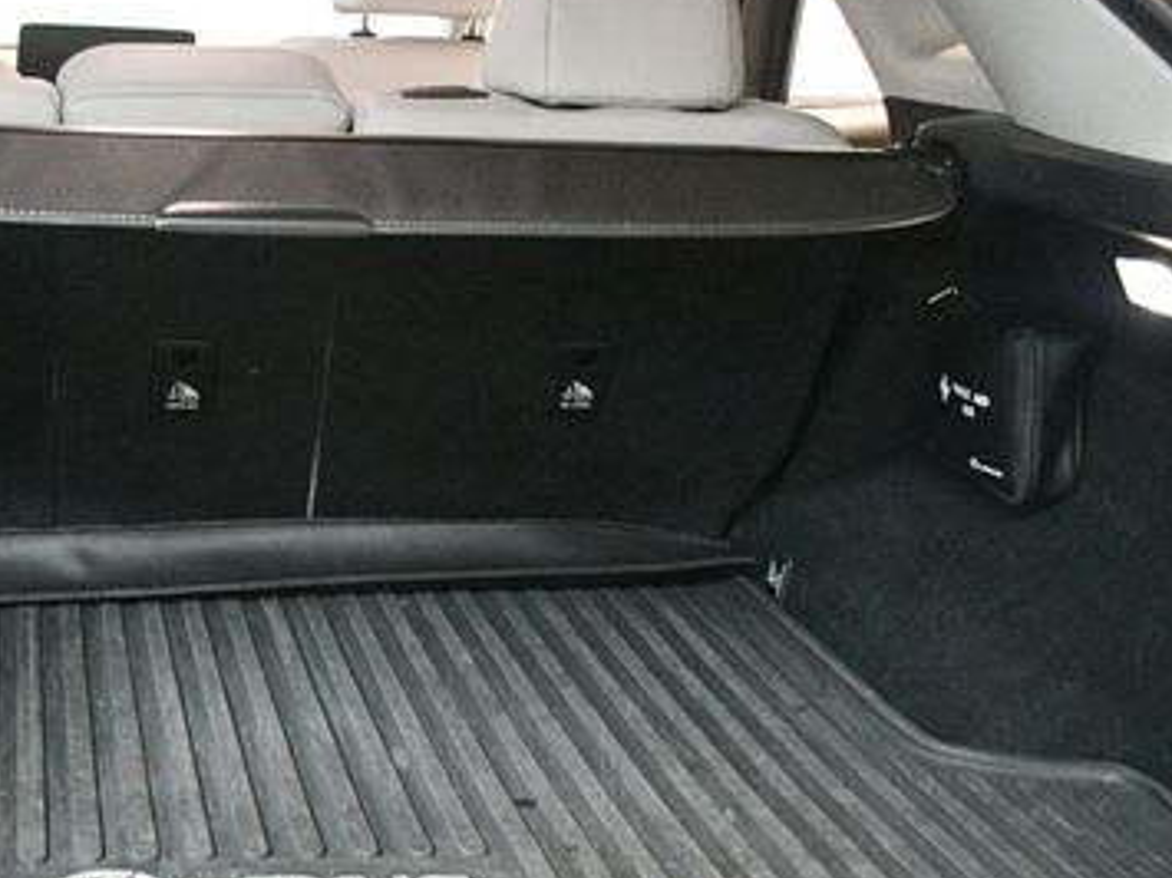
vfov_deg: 27.6
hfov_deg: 35.6
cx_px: 228
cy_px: 654
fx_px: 1760
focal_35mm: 52
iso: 8000
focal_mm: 20
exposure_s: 1/60
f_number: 3.5
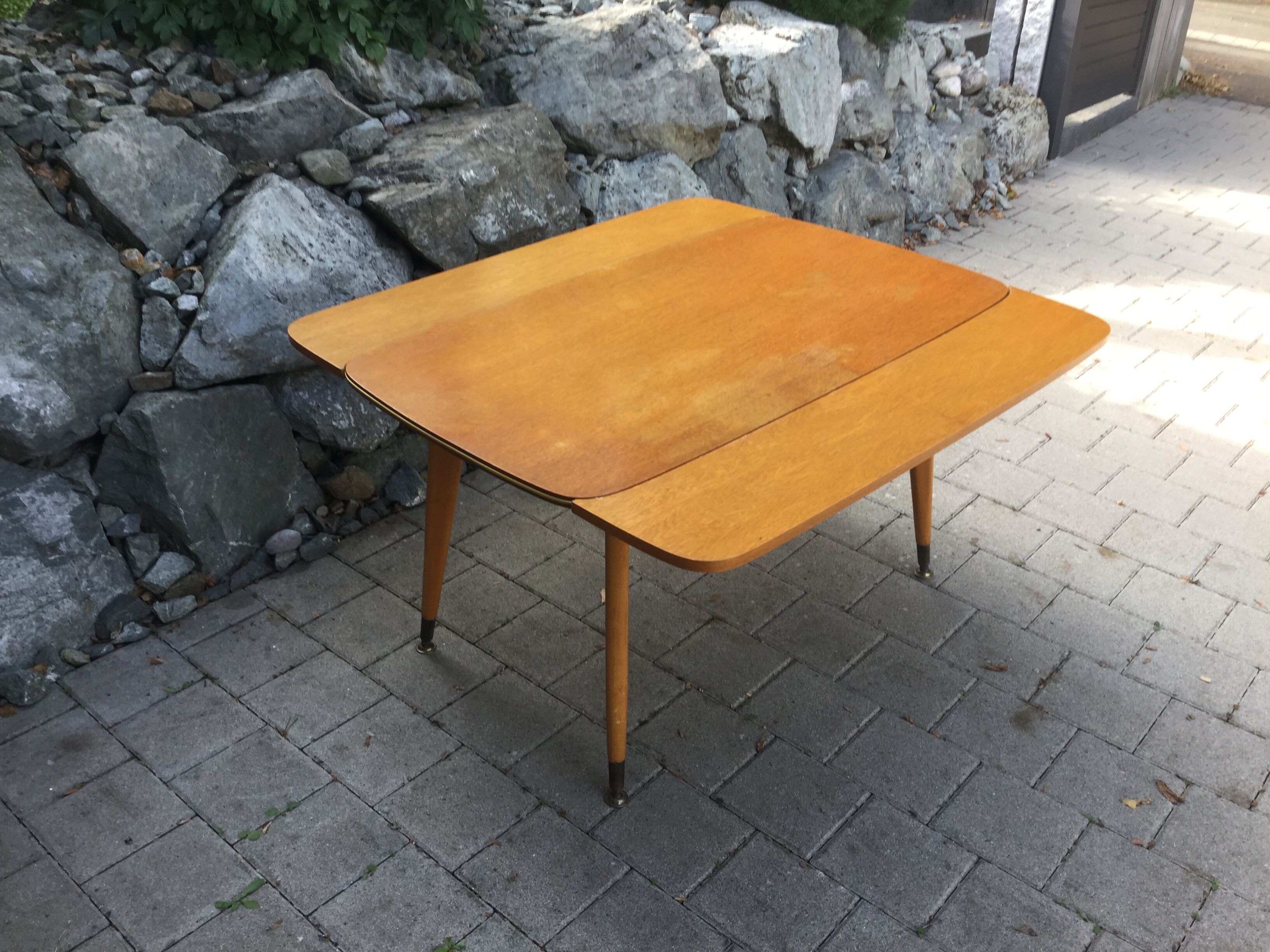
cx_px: 635
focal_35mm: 31
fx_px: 1137
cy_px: 476
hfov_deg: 58.4
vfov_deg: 45.4
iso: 25
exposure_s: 1/100
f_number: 2.4
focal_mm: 3.3
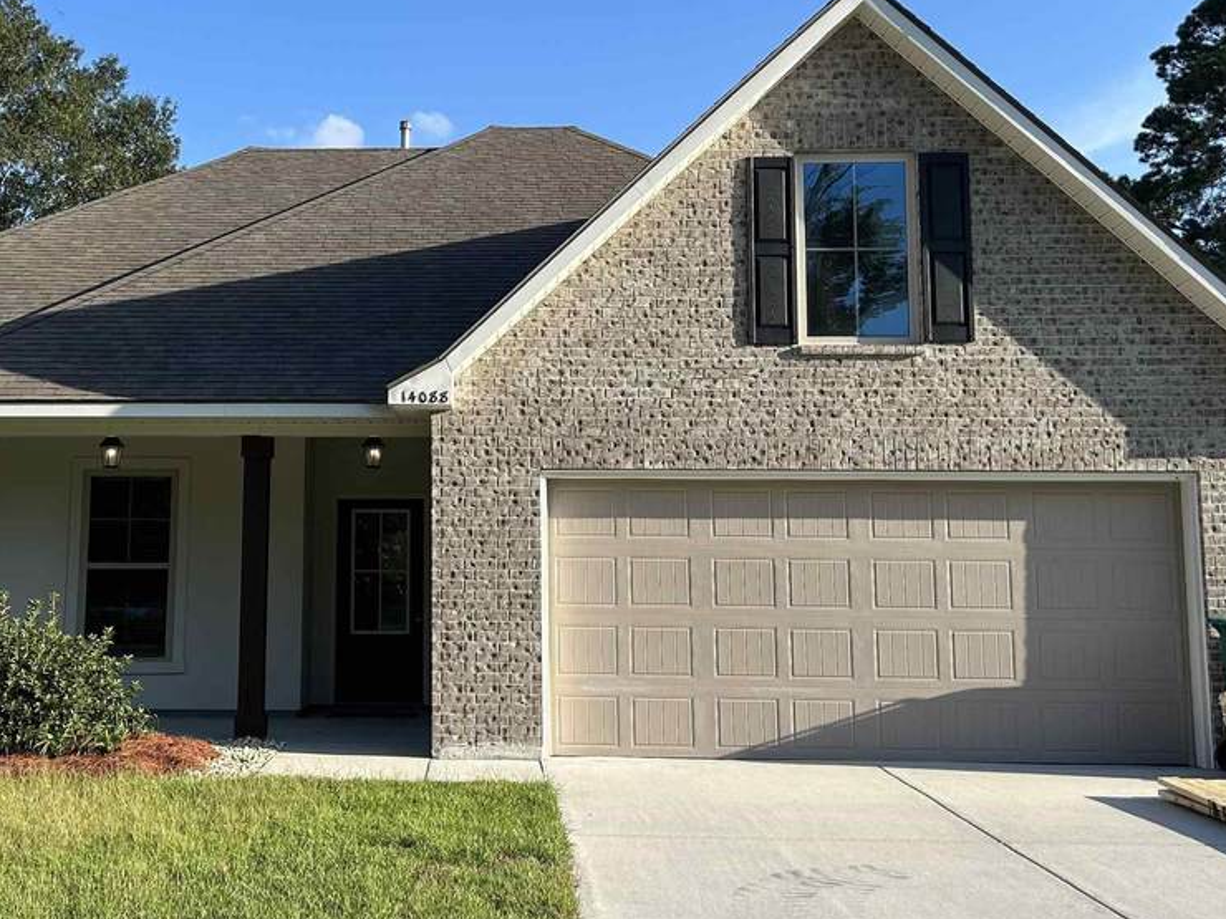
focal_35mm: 45
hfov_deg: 41.6
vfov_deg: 32.1
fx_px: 1594
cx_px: 422
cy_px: 371
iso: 50
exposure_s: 1/1972
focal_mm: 5.7
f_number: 1.5
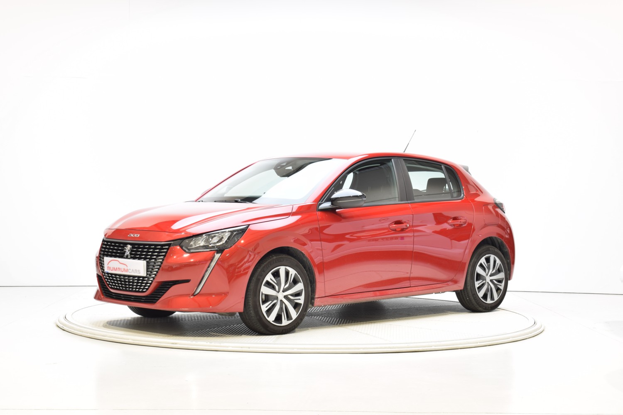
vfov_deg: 22.6
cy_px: 208
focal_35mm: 60
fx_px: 1038
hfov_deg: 33.4
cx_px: 312
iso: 100
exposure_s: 1/1.6
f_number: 10
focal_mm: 40
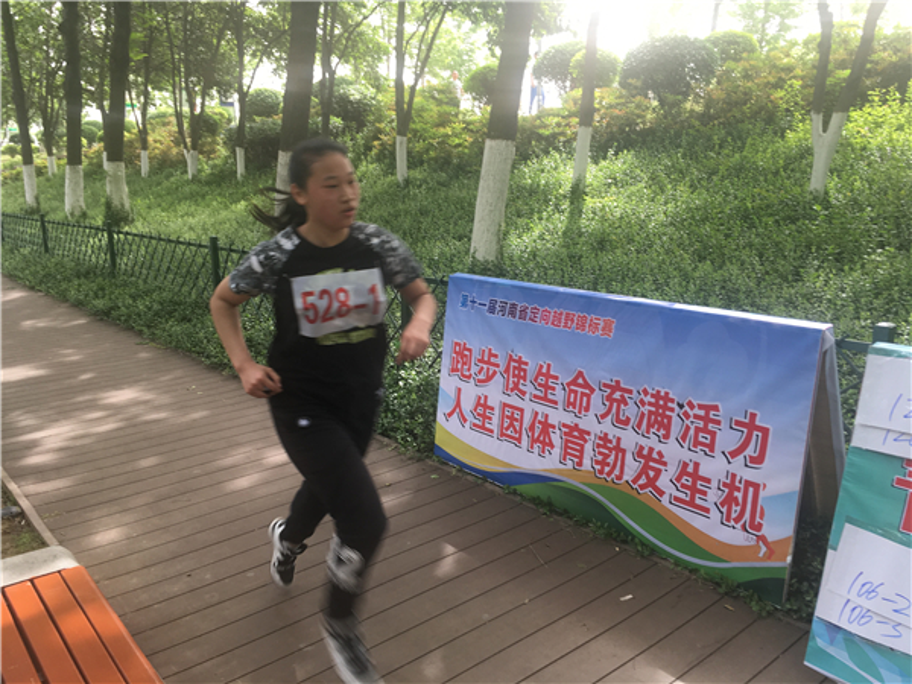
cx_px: 456
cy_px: 342
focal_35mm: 29
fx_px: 764
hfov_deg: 61.7
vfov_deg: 48.2
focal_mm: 4.15
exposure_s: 1/105
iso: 25
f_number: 2.2
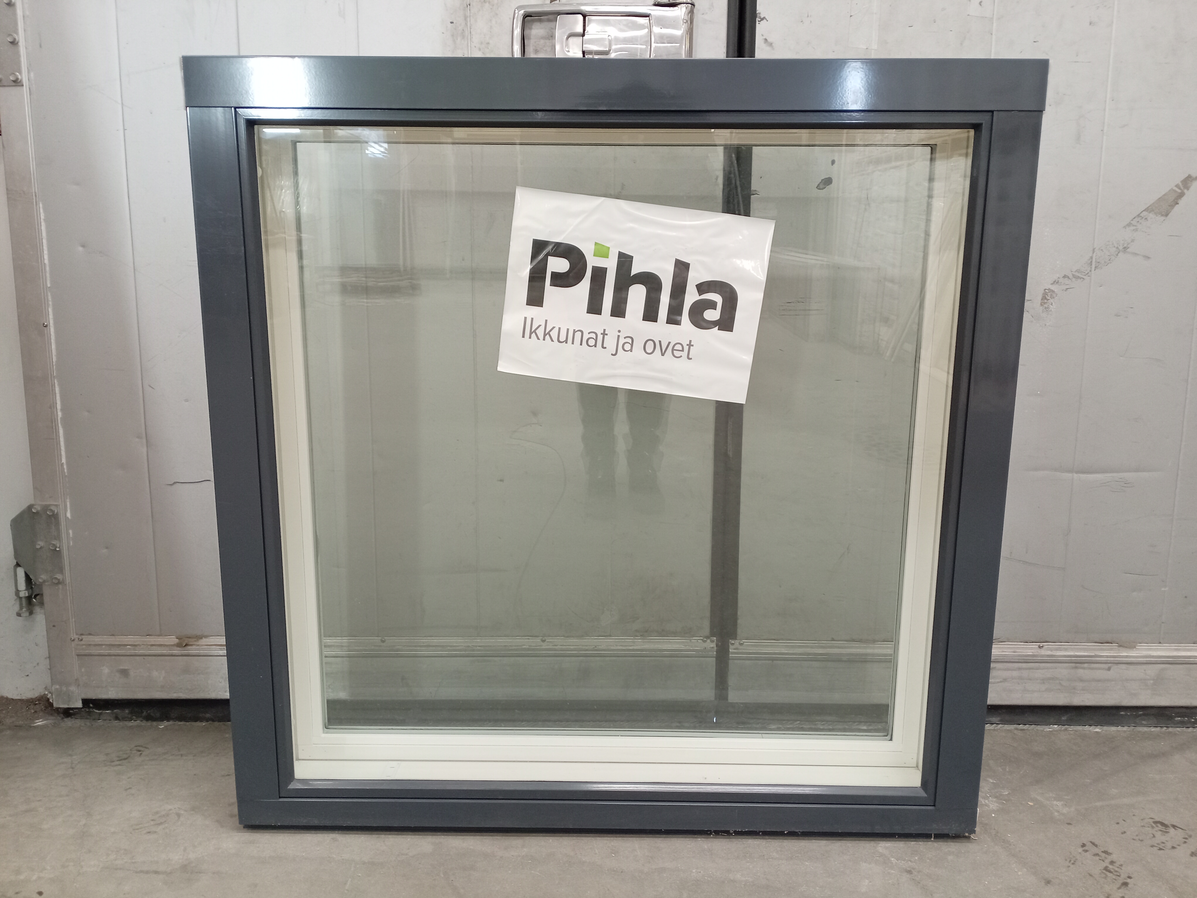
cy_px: 449
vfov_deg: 51.4
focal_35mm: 27
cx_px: 598
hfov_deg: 65.3
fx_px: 934
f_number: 1.8
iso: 968
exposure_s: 1/20
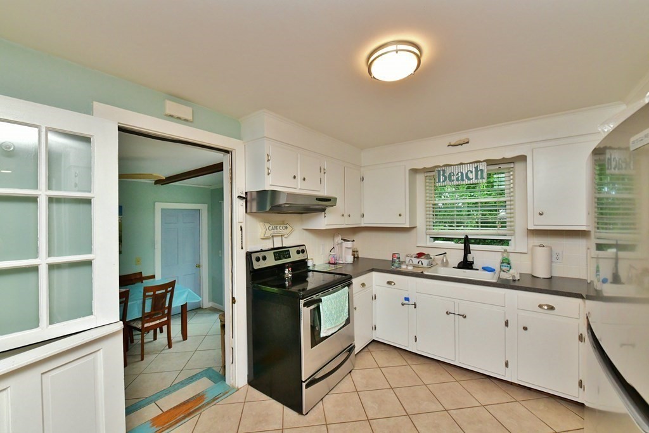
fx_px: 252
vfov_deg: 81.2
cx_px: 324
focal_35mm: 14
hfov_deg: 104.2
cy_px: 216
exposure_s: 1/320
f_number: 8
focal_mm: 14
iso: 6400
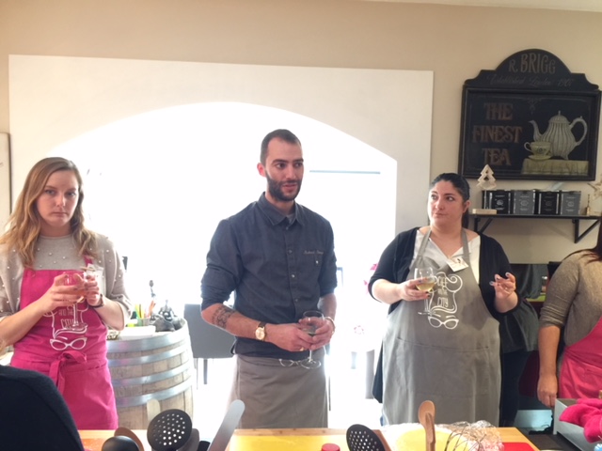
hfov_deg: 61.7
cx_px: 301
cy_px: 226
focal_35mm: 29
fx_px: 504
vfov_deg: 48.2
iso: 100
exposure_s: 1/10
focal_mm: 4.15
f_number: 2.2
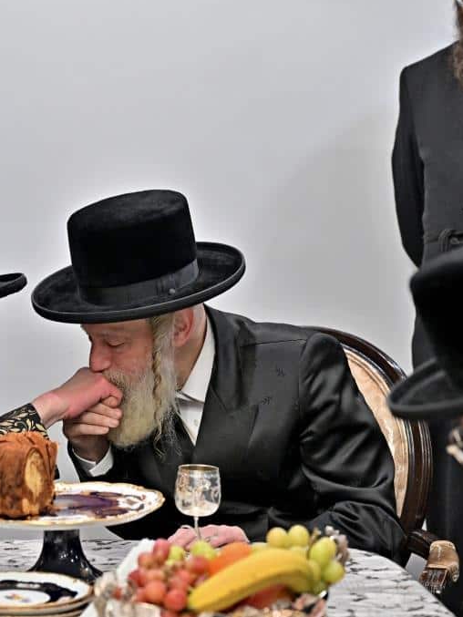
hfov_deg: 13.1
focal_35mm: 112
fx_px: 1997
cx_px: 73
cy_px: 308
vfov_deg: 17.6
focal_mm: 77
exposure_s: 1/160
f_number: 4
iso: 1600
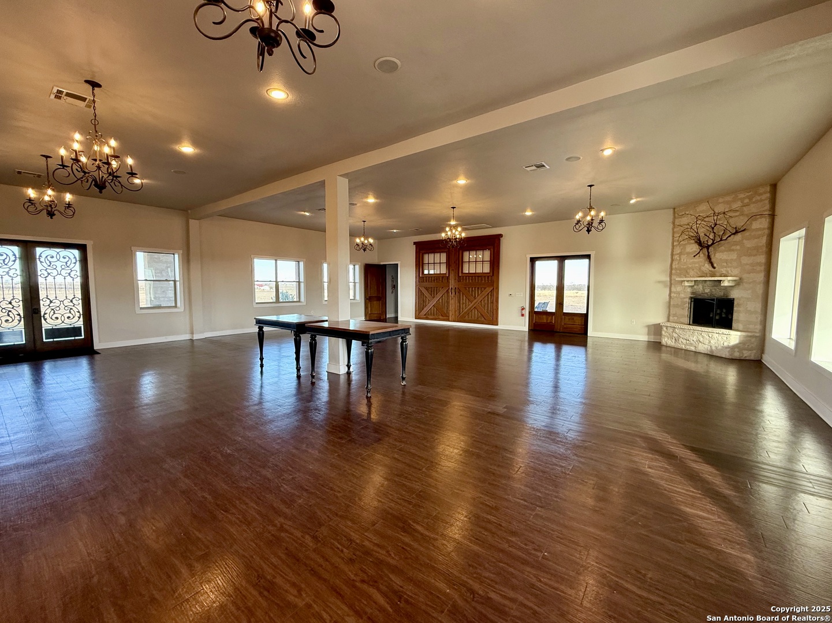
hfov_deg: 102.1
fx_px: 336
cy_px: 312
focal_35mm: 14
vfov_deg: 85.6
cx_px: 416
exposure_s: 1/120
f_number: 2.2
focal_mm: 2.22
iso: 160
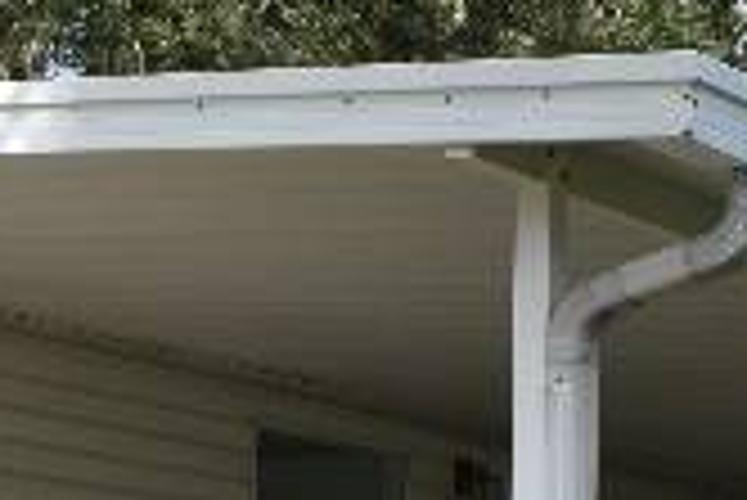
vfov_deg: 9.6
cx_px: 198
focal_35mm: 138
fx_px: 2866
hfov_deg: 14.8
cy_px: 820
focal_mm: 18
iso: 100
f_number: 9
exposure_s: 1/320
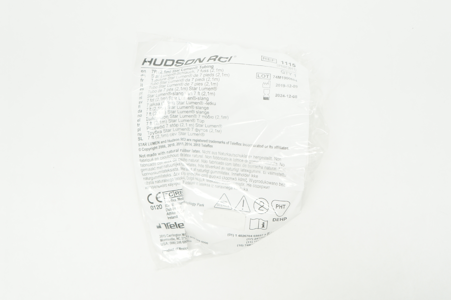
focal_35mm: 36
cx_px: 226
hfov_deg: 53.2
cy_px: 150
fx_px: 451
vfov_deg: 36.8
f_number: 6.3
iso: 400
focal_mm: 24
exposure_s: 1/40
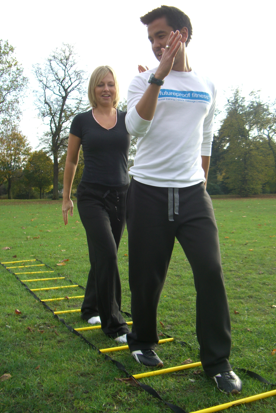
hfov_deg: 33.4
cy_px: 204
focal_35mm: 40
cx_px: 133
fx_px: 460
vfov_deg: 48.5
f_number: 2.8
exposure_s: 1/250
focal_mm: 7.9
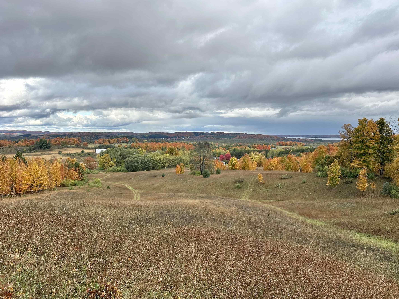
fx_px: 300
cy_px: 148
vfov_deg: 53.1
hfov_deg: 67.2
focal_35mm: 26
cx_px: 211
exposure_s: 1/2410
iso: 80
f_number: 1.78
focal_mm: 6.86
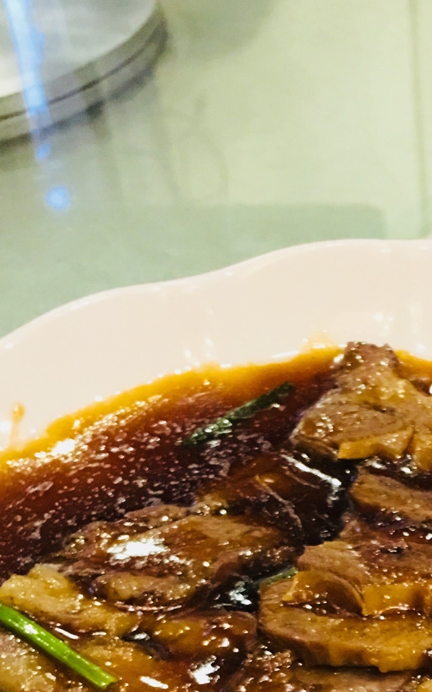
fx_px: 1451
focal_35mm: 77
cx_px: 456
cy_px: 774
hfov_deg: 16.5
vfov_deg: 24.8
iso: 125
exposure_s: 1/17
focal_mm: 4.15
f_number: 2.2
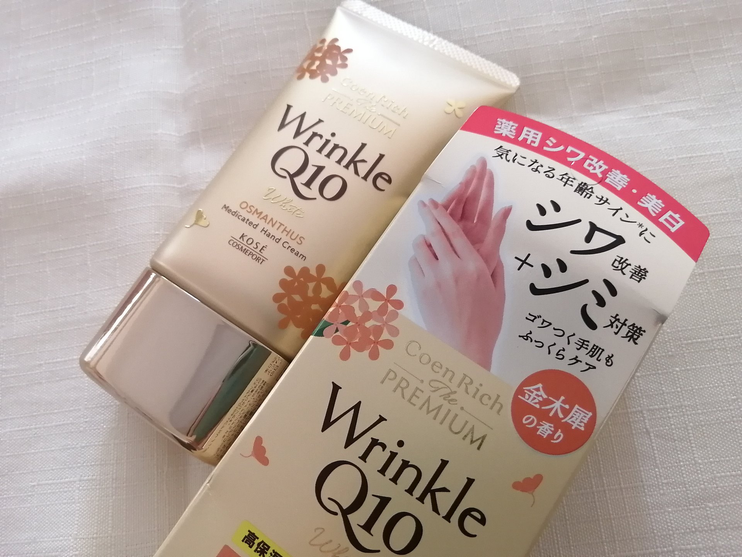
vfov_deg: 51.4
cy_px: 278
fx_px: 579
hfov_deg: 65.3
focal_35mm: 27
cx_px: 371
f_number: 1.8
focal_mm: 3.62
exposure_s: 1/33.3
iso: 250
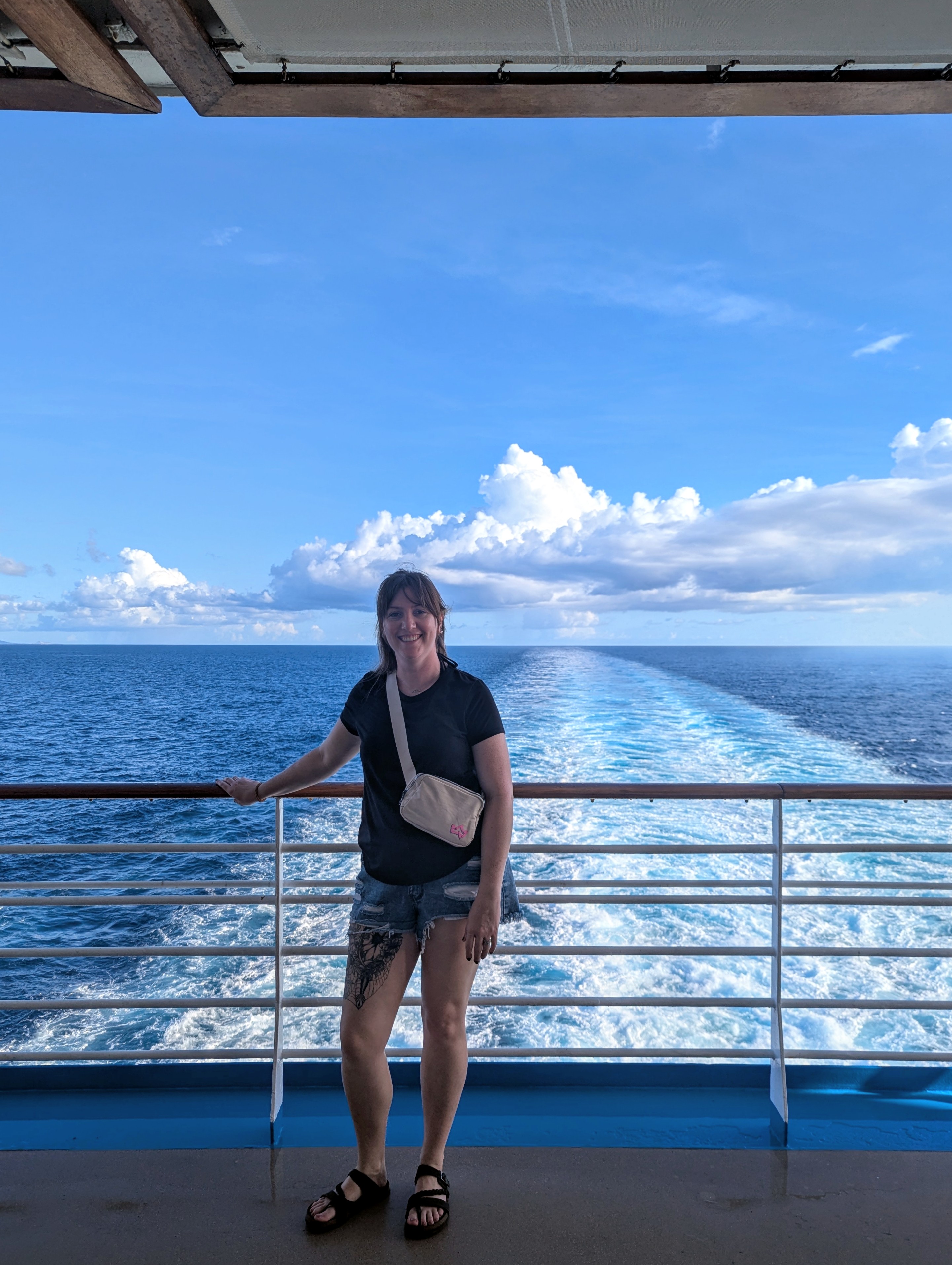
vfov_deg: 69.3
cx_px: 475
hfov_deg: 55.0
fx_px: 914
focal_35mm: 25
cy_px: 658
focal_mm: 6.81
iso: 43
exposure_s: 1/1742
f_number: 1.85
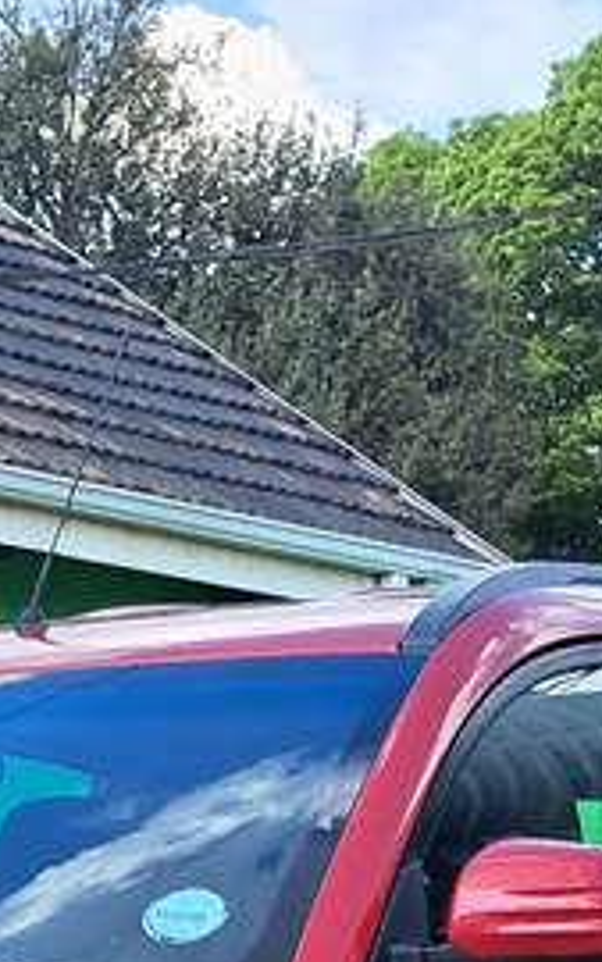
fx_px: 2937
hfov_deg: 11.3
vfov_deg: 16.7
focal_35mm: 112
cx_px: -281
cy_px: 1488
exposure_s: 1/318
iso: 50
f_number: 1.8
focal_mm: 5.23
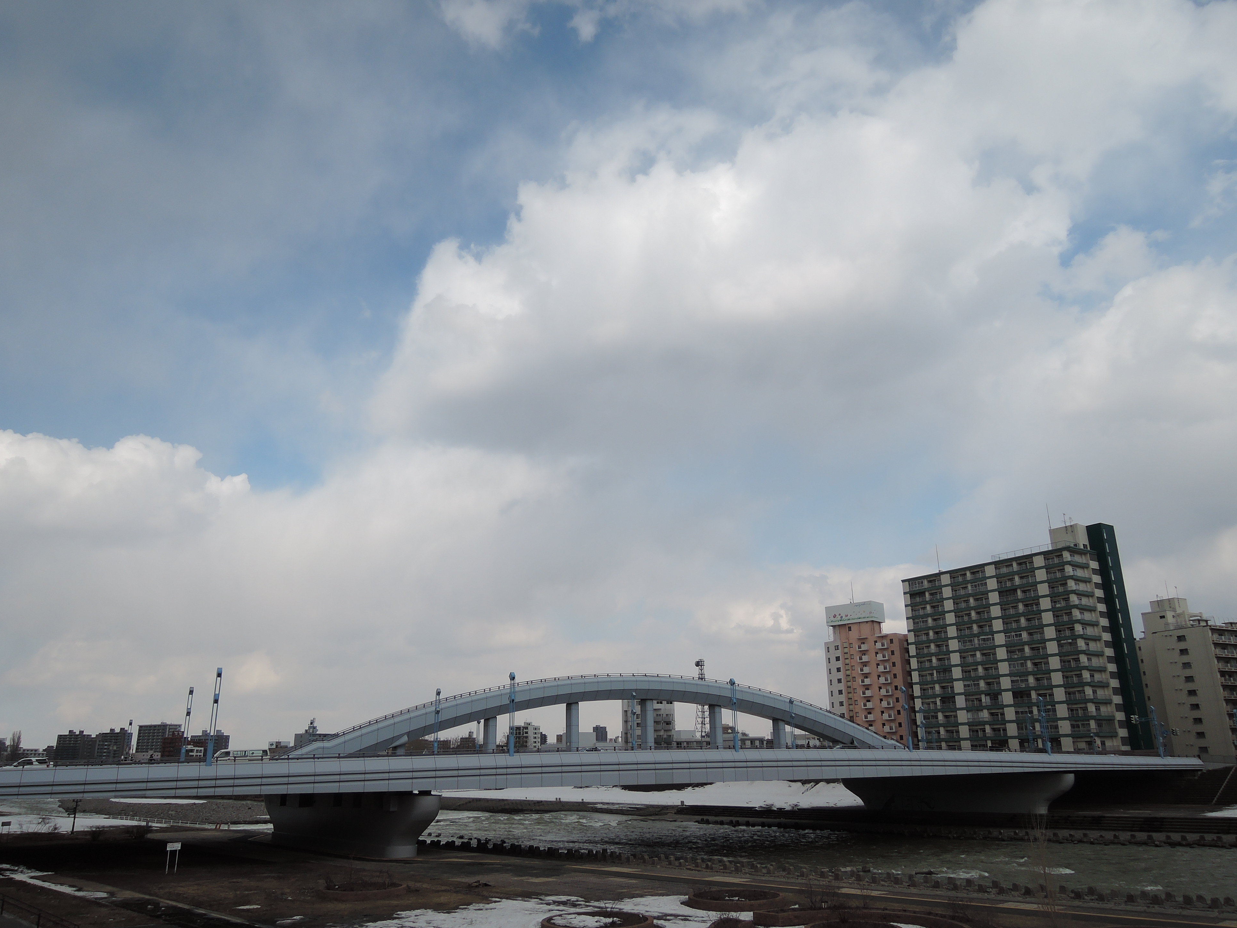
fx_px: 893
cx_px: 622
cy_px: 458
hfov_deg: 69.4
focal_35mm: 25
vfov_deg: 54.9
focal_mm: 5.1
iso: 80
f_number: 3.5
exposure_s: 1/1250
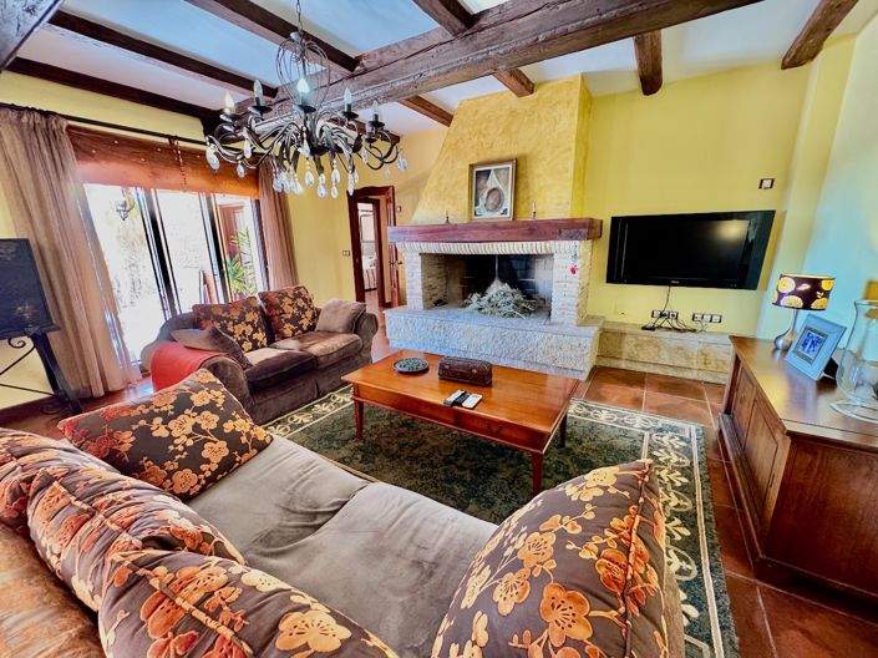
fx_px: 355
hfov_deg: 102.1
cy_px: 329
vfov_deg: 85.6
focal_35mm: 14
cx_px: 439
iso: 400
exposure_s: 1/50
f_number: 2.2
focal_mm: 2.22
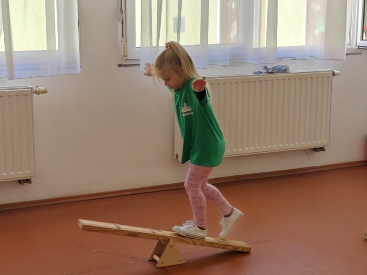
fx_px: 753
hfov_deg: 27.4
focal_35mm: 71
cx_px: 184
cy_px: 138
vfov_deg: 20.7
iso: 250
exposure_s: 1/100
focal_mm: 6.19
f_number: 1.65
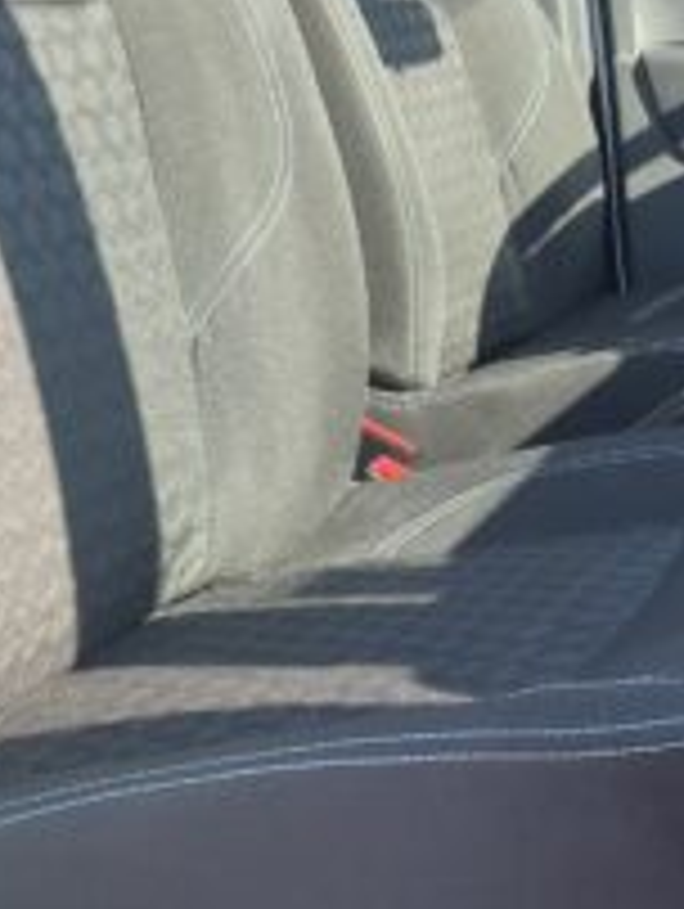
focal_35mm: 81
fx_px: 2130
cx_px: 601
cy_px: -45
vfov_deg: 22.9
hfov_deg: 18.0
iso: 50
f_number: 1.6
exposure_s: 1/362
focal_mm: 5.1
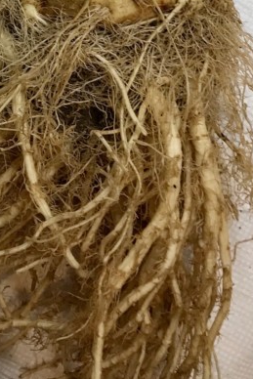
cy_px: -96
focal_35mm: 80
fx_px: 843
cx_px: 42
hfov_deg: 16.9
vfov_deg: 22.9
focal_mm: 3.99
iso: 32
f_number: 1.8
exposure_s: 1/120
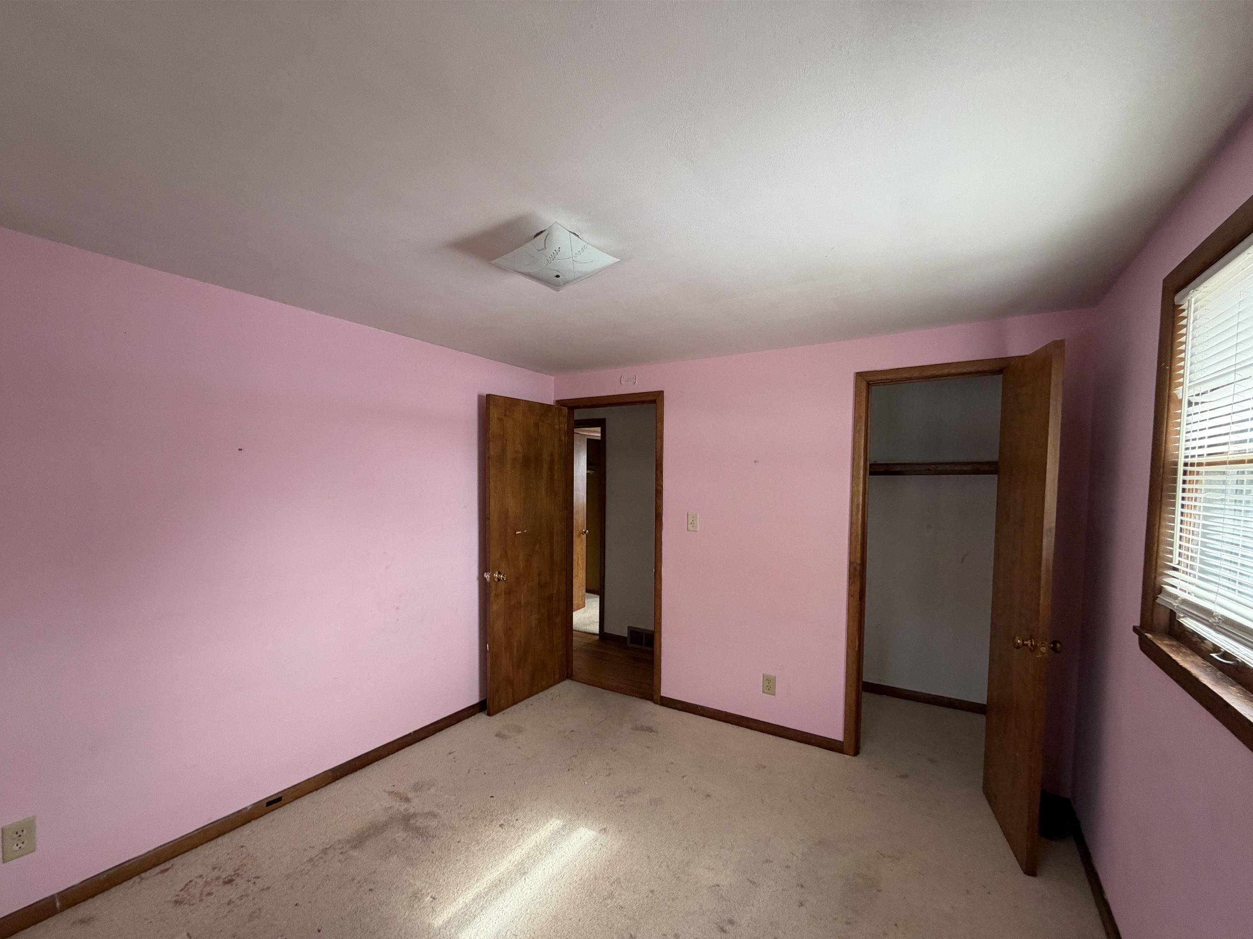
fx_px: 543
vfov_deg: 81.6
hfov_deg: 98.1
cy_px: 503
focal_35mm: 15
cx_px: 605
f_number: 2.2
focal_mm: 2.22
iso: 160
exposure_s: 1/121
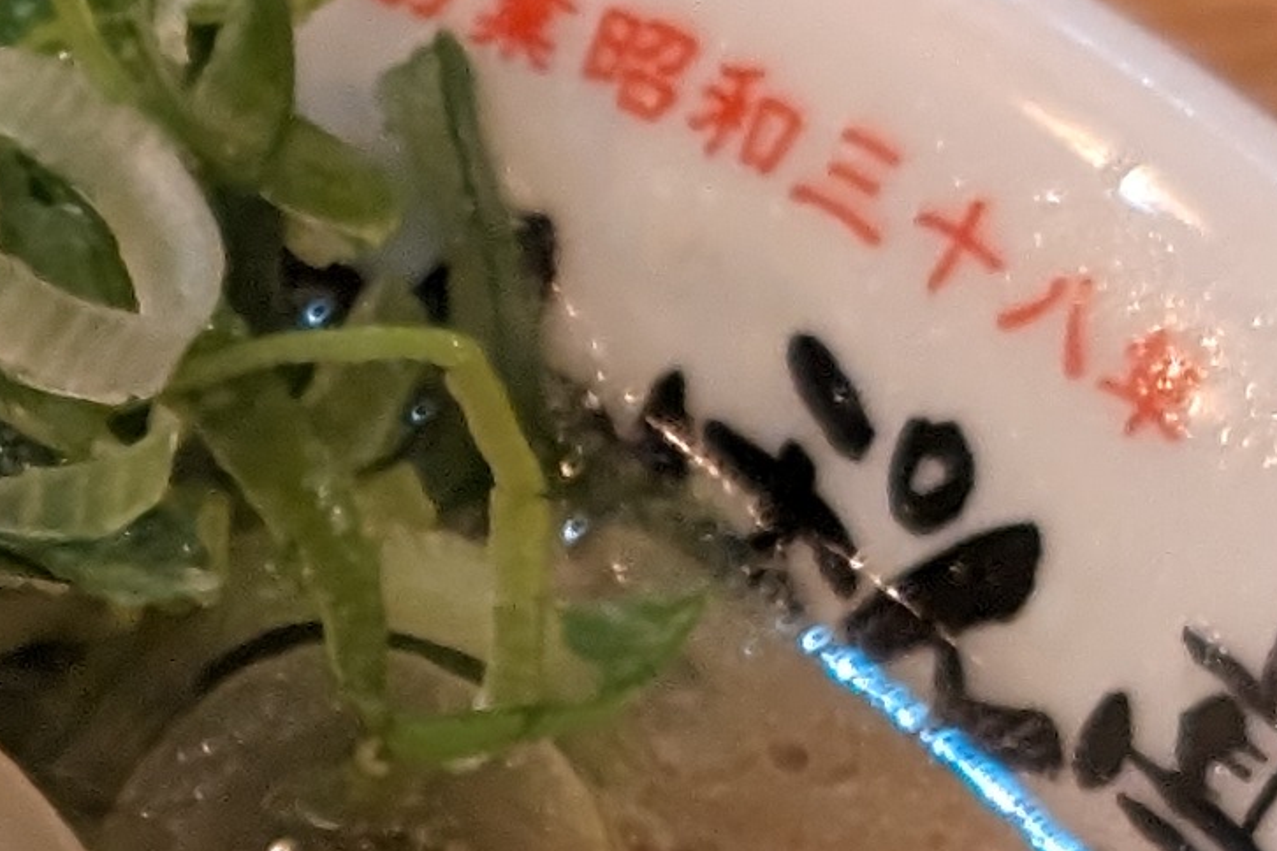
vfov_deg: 4.7
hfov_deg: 7.0
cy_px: 1897
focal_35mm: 287
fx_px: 10180
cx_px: -1163
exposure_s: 1/40
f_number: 1.68
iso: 92
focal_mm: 6.9
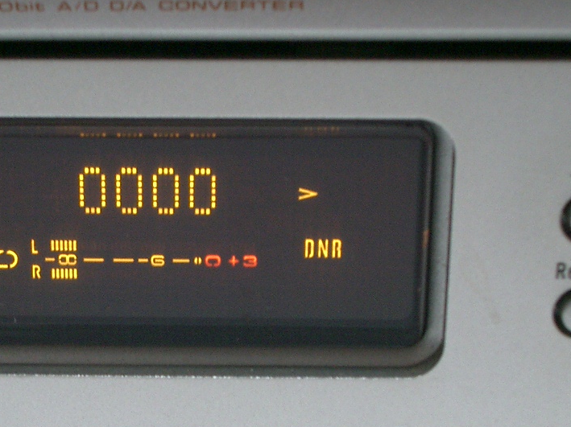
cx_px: 143
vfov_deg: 13.2
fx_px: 1847
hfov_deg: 17.5
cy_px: 269
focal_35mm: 112
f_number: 3.5
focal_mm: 10.2
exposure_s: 1/10
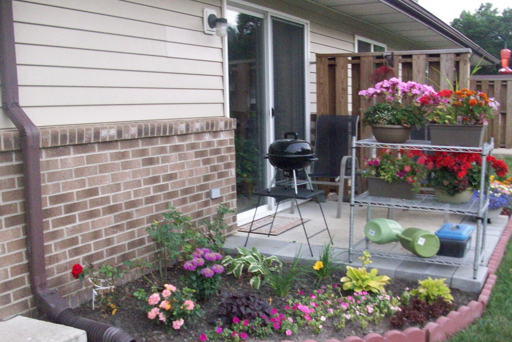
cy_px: 197
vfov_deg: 34.1
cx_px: 279
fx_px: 555
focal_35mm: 39
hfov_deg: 49.5
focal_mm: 5.7
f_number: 2.8
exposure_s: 1/128
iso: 291
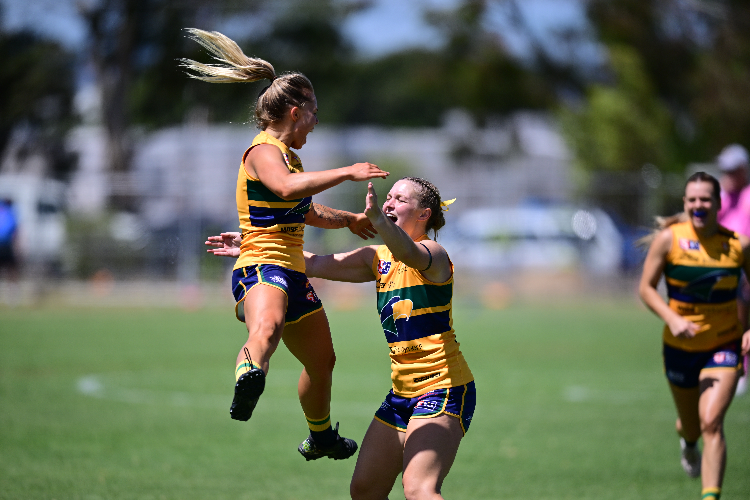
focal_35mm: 400
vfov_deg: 3.4
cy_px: 250
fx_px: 8333
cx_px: 375
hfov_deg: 5.2
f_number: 2.8
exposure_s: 1/6400
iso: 250
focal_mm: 400
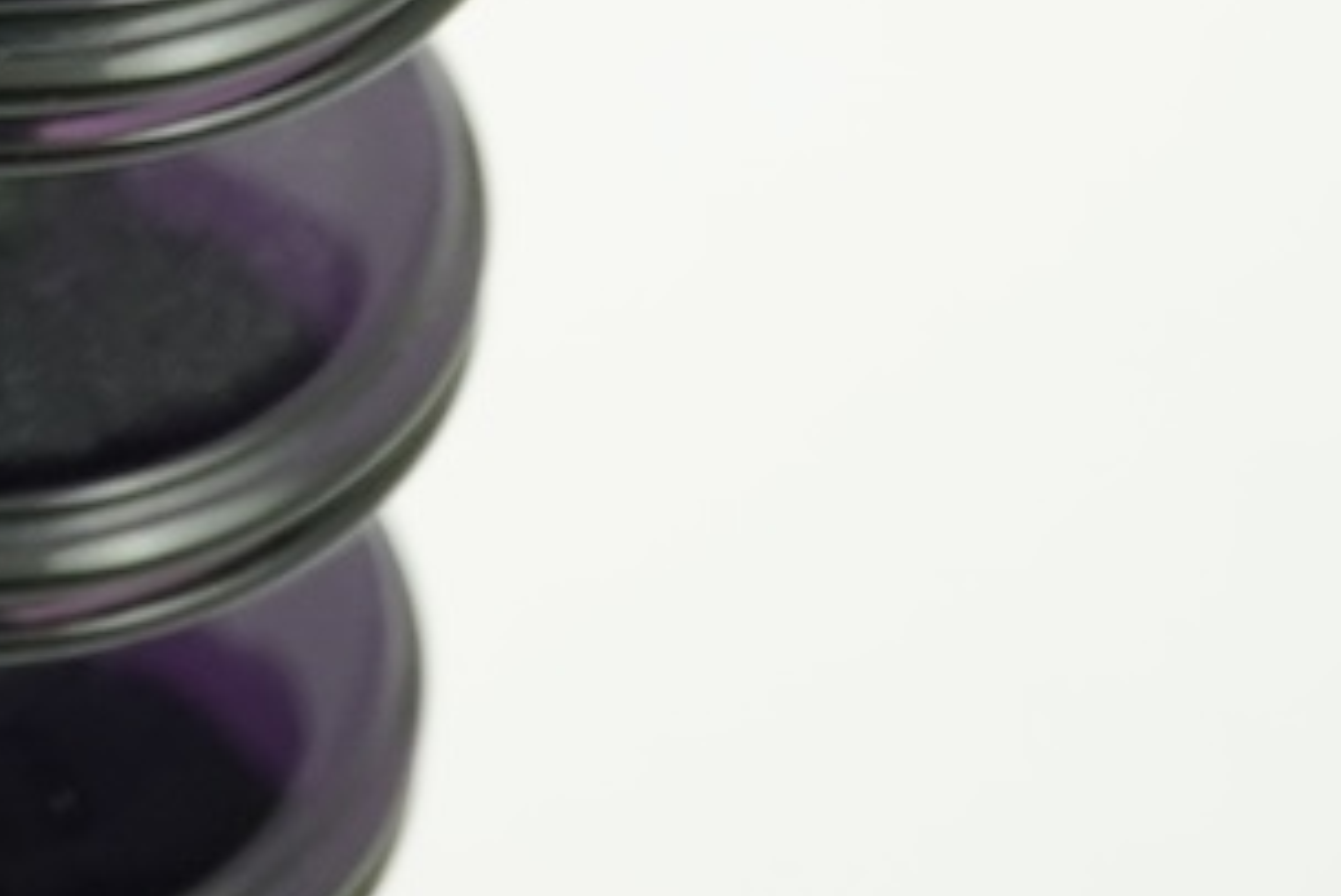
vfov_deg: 5.0
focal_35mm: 266
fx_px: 9913
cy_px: -1479
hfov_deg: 7.4
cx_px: -1537
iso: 500
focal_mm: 30
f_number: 7.1
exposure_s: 1/40
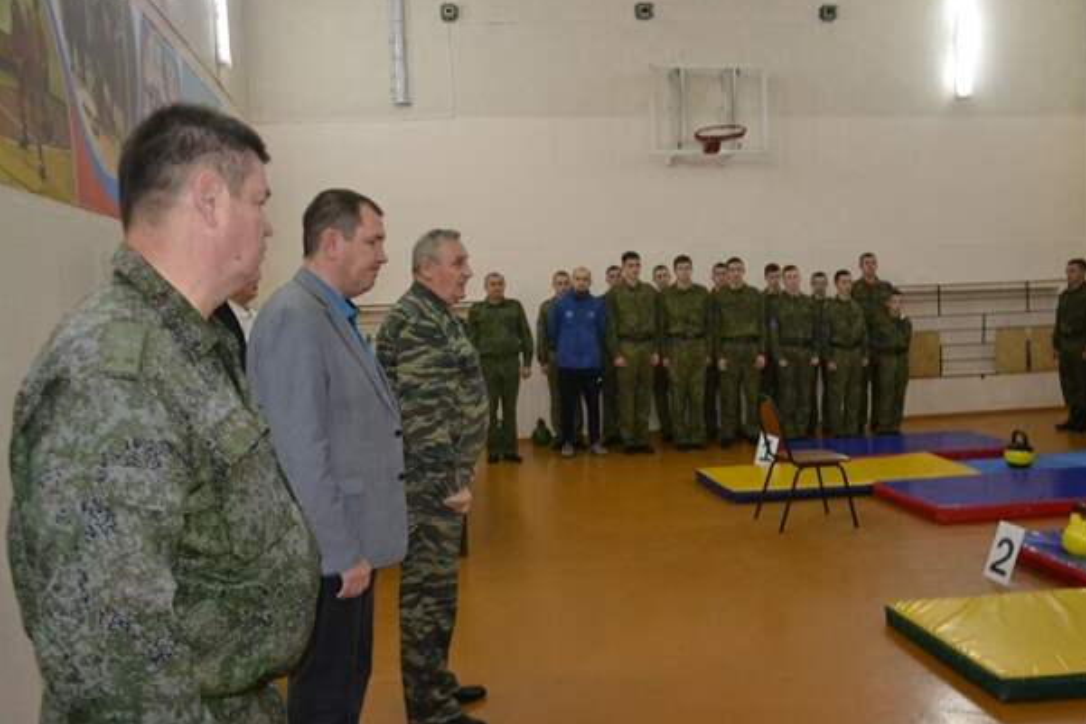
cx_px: 558
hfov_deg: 55.8
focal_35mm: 34
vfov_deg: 38.9
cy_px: 363
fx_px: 1026
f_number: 3.8
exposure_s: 1/60
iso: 2500
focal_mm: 22
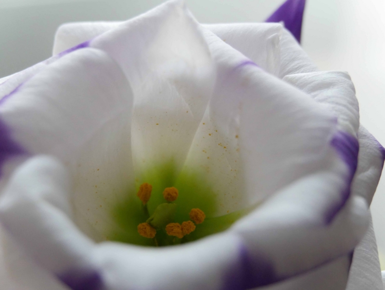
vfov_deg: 21.6
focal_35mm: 68
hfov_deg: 28.5
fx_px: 757
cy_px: 145
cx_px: 192
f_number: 4.5
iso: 3200
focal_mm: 34
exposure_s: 1/60
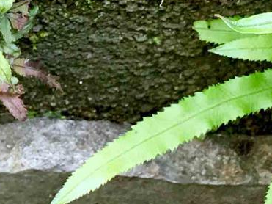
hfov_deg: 12.0
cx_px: -92
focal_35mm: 160
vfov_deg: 9.2
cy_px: 37
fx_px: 1257
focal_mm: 4.15
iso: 25
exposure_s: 1/33
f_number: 2.2
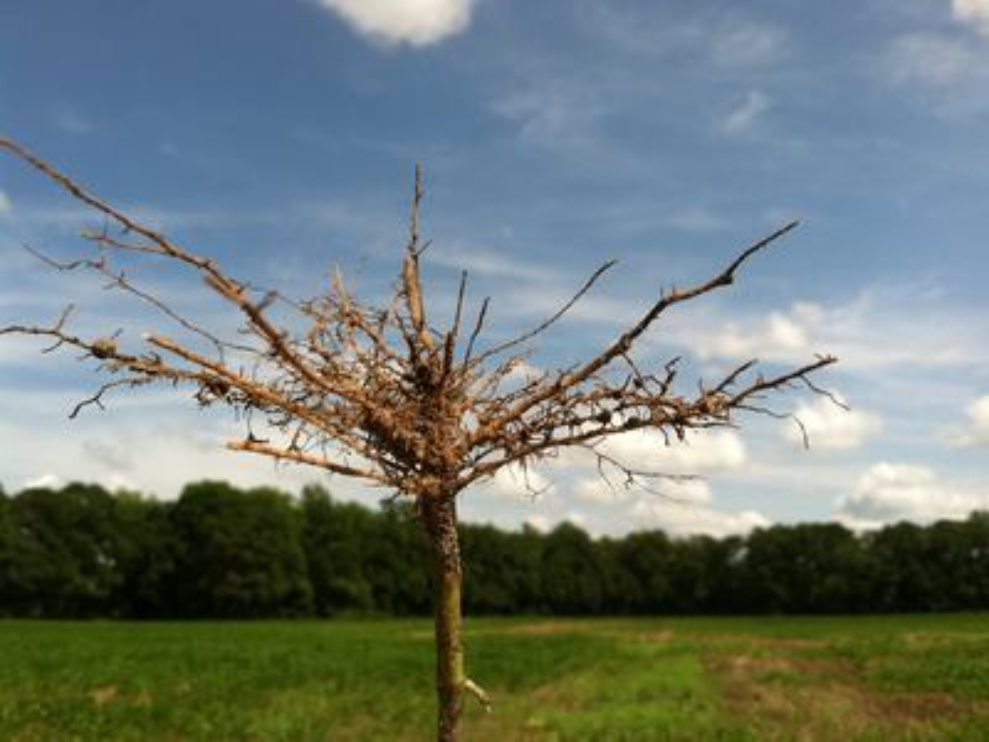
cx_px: 494
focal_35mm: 35
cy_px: 371
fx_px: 1000
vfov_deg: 40.7
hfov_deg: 52.6
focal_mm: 3.85
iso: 80
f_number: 2.8
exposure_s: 1/1667
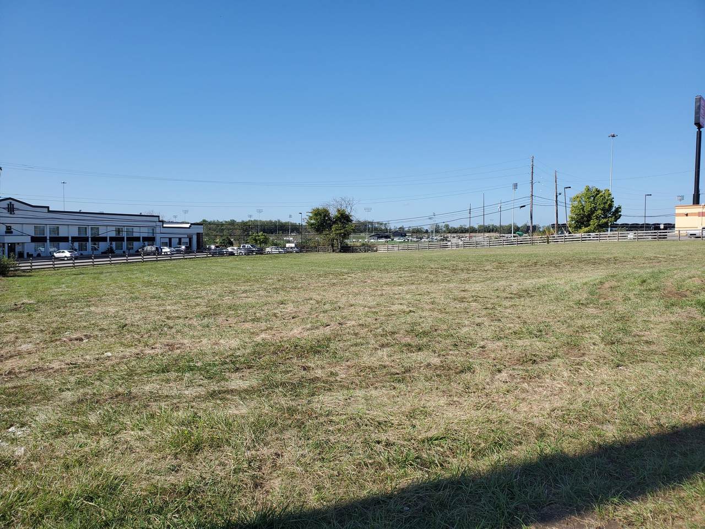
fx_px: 530
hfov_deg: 67.3
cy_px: 264
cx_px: 352
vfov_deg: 53.1
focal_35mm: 26
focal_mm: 4.3
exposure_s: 1/1488
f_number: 2.4
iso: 50
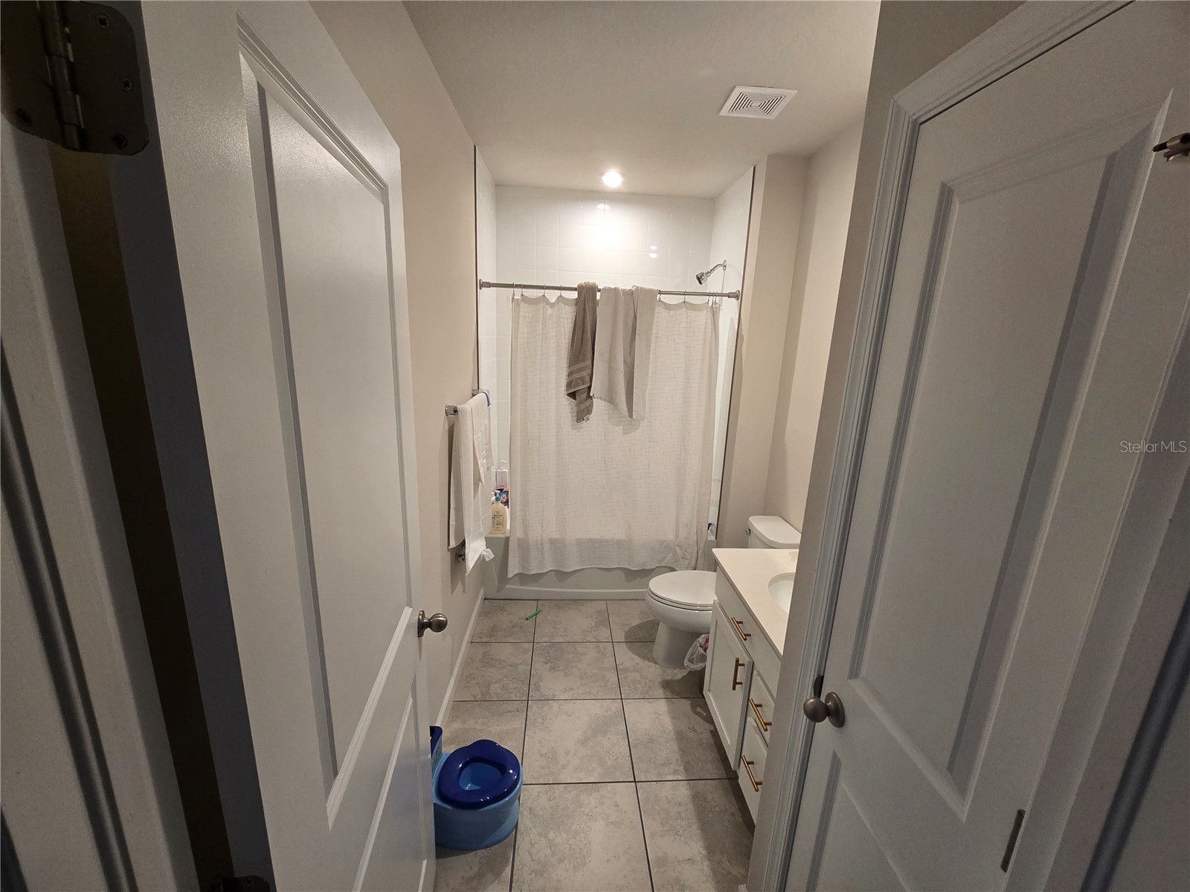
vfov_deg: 89.9
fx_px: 447
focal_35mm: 13
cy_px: 446
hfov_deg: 106.2
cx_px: 595
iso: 160
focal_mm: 2.2
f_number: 2.2
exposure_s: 1/60
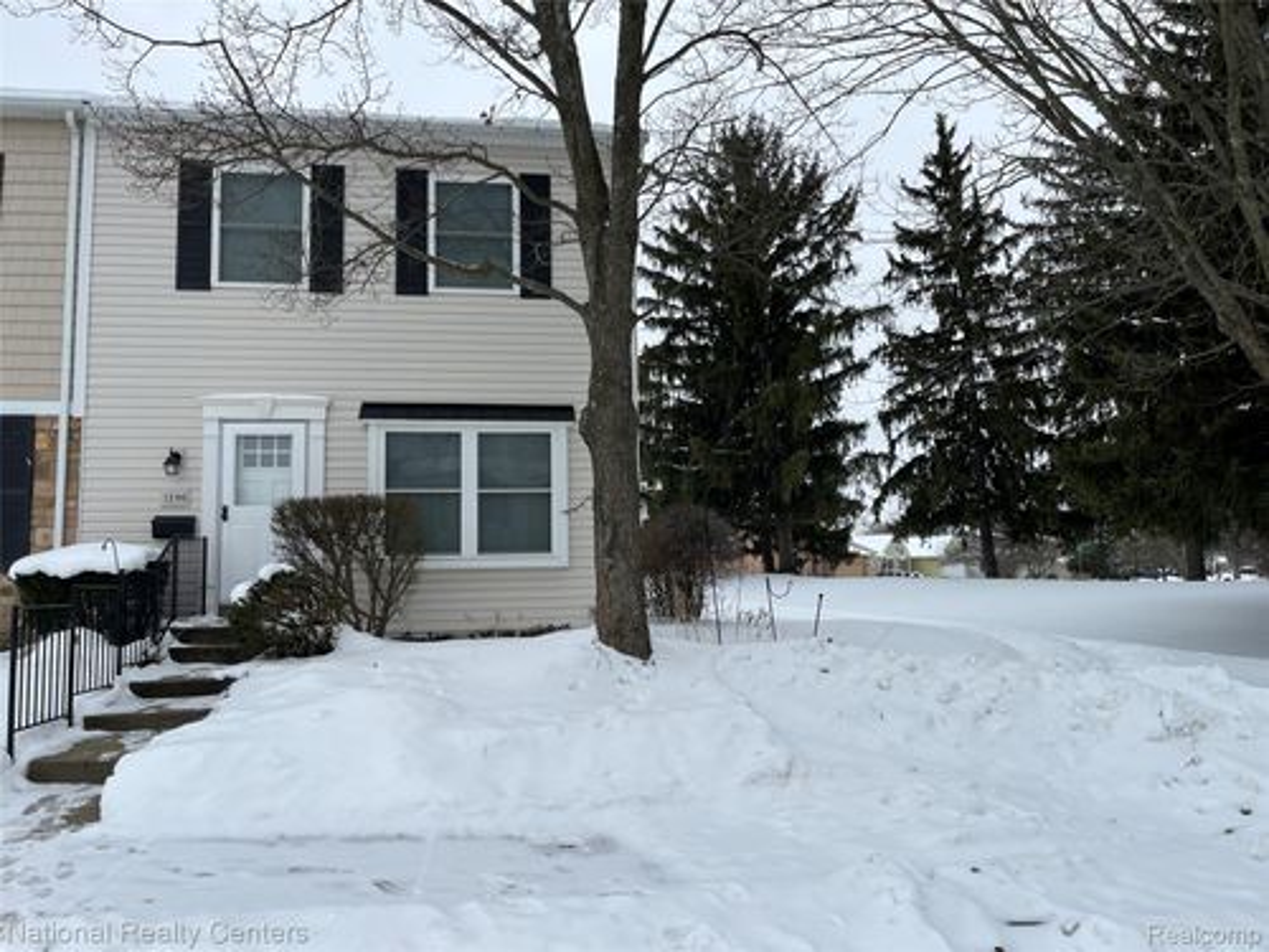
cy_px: 476
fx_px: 953
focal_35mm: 26
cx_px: 634
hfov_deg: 67.3
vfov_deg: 53.1
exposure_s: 1/657
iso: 50
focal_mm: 5.1
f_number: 1.6
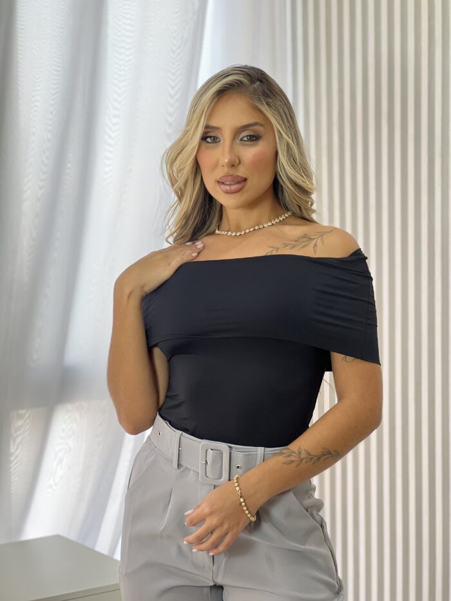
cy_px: 300
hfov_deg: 19.1
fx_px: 1337
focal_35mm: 77
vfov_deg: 25.3
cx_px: 226
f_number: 2.8
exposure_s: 1/120
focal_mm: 9
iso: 100
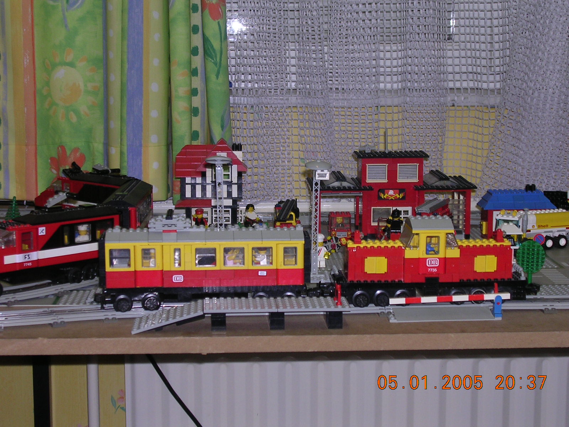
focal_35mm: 72
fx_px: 1183
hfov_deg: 27.0
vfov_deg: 20.4
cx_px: 284
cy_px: 214
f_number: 3.7
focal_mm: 10.9
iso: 111
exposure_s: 1/60.1
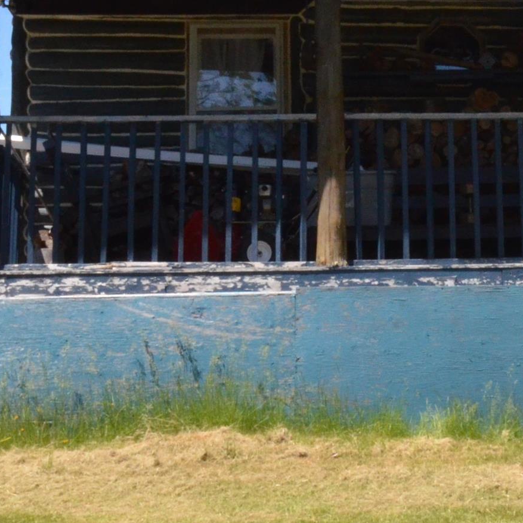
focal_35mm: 107
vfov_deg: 16.1
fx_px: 1829
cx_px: 521
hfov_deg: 16.0
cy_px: 72
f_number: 22
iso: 1600
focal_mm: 24
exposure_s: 1/250
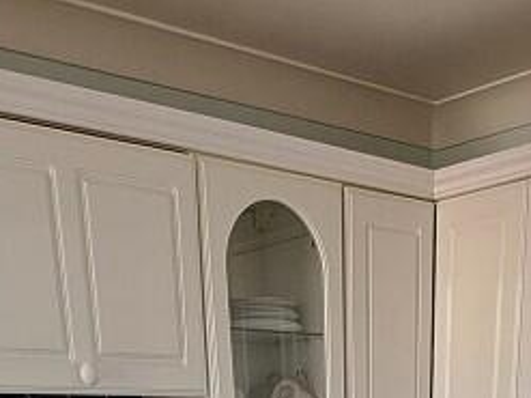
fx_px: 828
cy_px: 824
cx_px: 359
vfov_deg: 17.6
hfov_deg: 35.2
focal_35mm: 54
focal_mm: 1.74
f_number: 2.2
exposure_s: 1/50
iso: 64
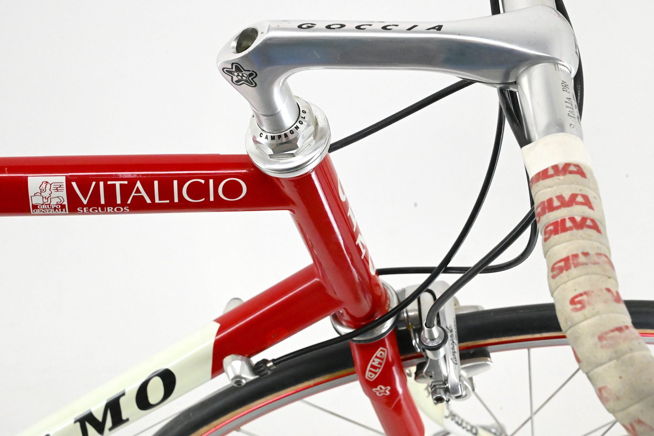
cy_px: 218
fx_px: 1271
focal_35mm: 70
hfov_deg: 28.9
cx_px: 327
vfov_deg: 19.4
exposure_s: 1/500
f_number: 14
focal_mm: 70
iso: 16000
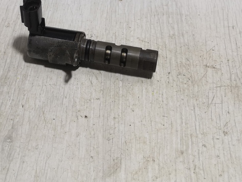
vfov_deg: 24.5
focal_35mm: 58
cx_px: 74
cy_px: 15
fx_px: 406
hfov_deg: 32.8
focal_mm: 3.95
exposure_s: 1/100
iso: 80
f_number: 1.8
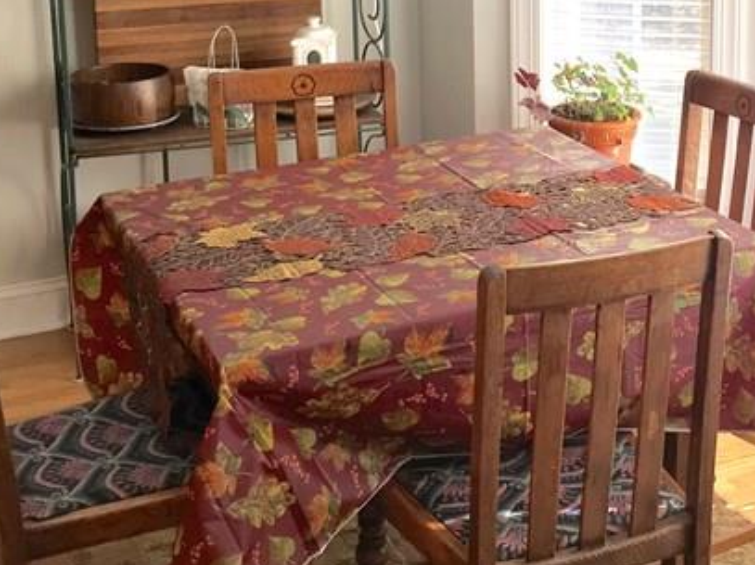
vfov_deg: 19.6
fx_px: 1592
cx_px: 655
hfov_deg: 26.0
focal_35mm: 73
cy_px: 11
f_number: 2.2
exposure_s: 1/120
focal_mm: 4.15
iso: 40
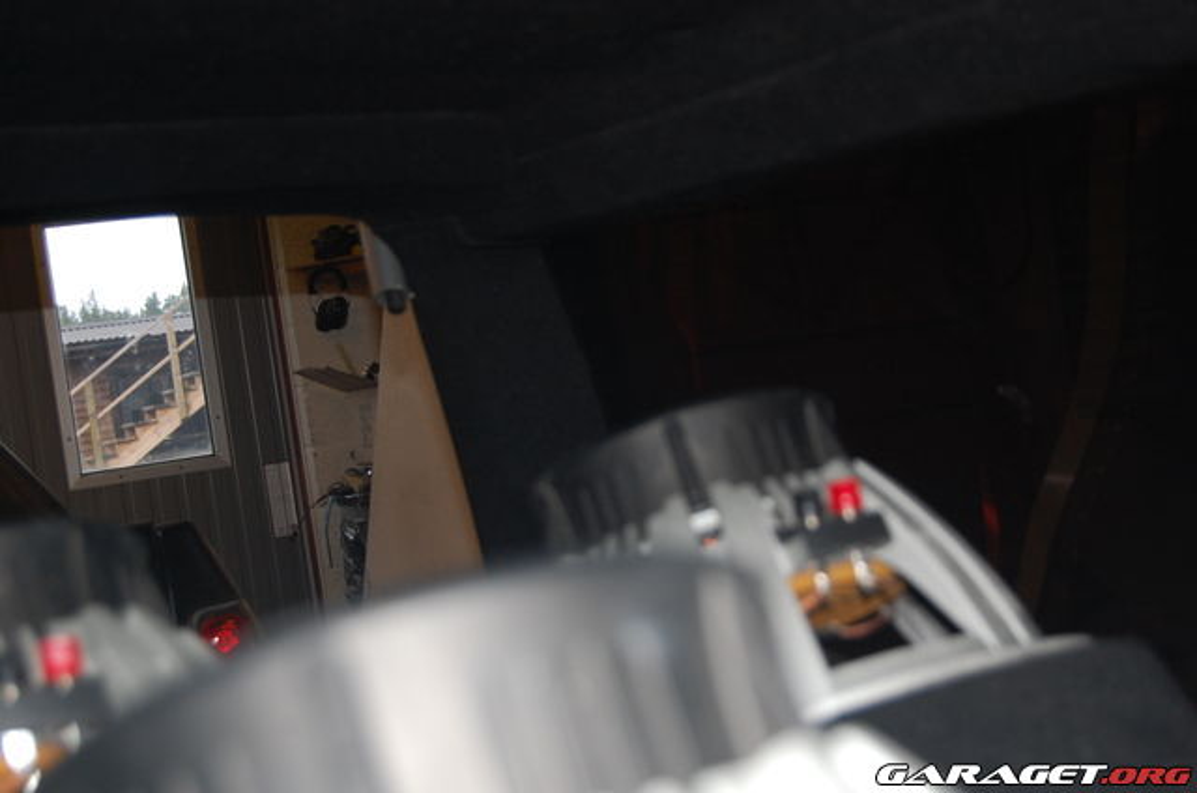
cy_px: 396
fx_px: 1991
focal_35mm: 60
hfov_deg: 33.5
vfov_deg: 22.5
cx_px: 598
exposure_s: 1/60
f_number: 5
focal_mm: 40
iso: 400
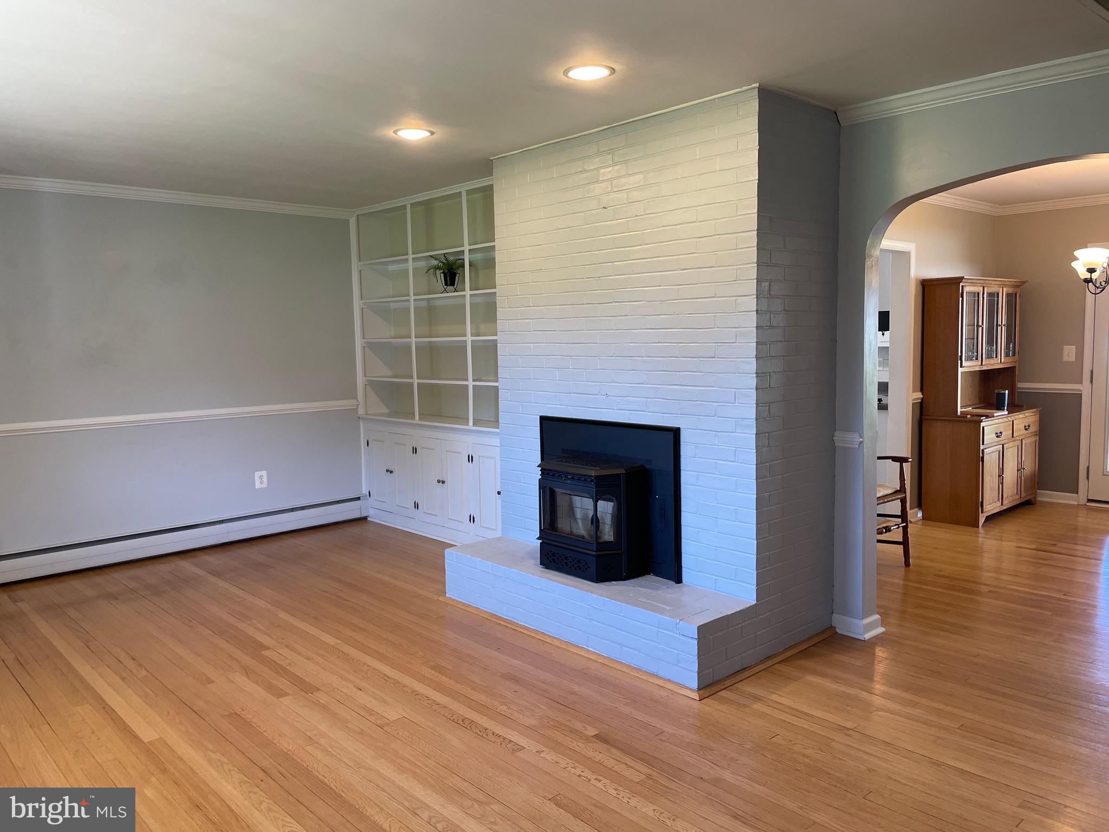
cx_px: 554
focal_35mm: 26
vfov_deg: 53.1
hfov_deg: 67.3
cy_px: 416
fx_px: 833
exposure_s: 1/120
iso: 100
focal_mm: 4.2
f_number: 1.6
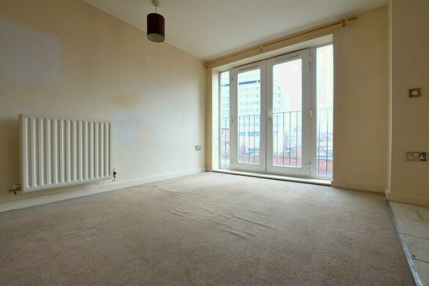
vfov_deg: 77.4
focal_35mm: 15
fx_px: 179
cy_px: 143
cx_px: 214
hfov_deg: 100.4
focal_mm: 10
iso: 1600
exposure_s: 1/200
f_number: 7.1
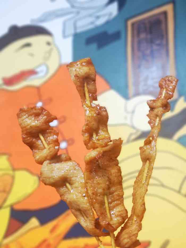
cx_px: 93
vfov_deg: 35.5
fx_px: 387
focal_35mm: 54
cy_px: 124
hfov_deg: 27.0
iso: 200
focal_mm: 5.58
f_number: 4
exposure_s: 1/33.3
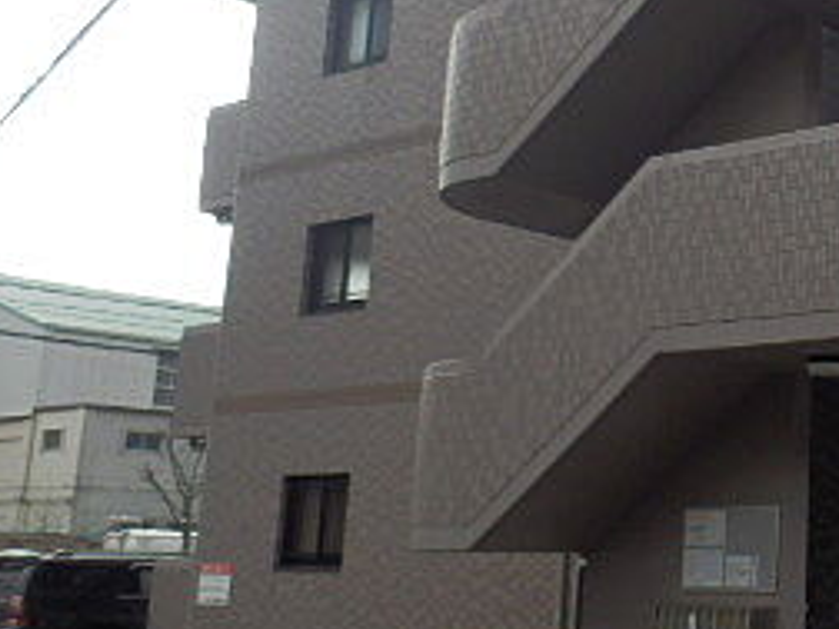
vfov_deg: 24.0
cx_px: 982
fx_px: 1478
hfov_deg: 28.1
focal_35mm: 61
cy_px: 253
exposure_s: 1/640
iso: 80
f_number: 3
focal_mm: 4.2
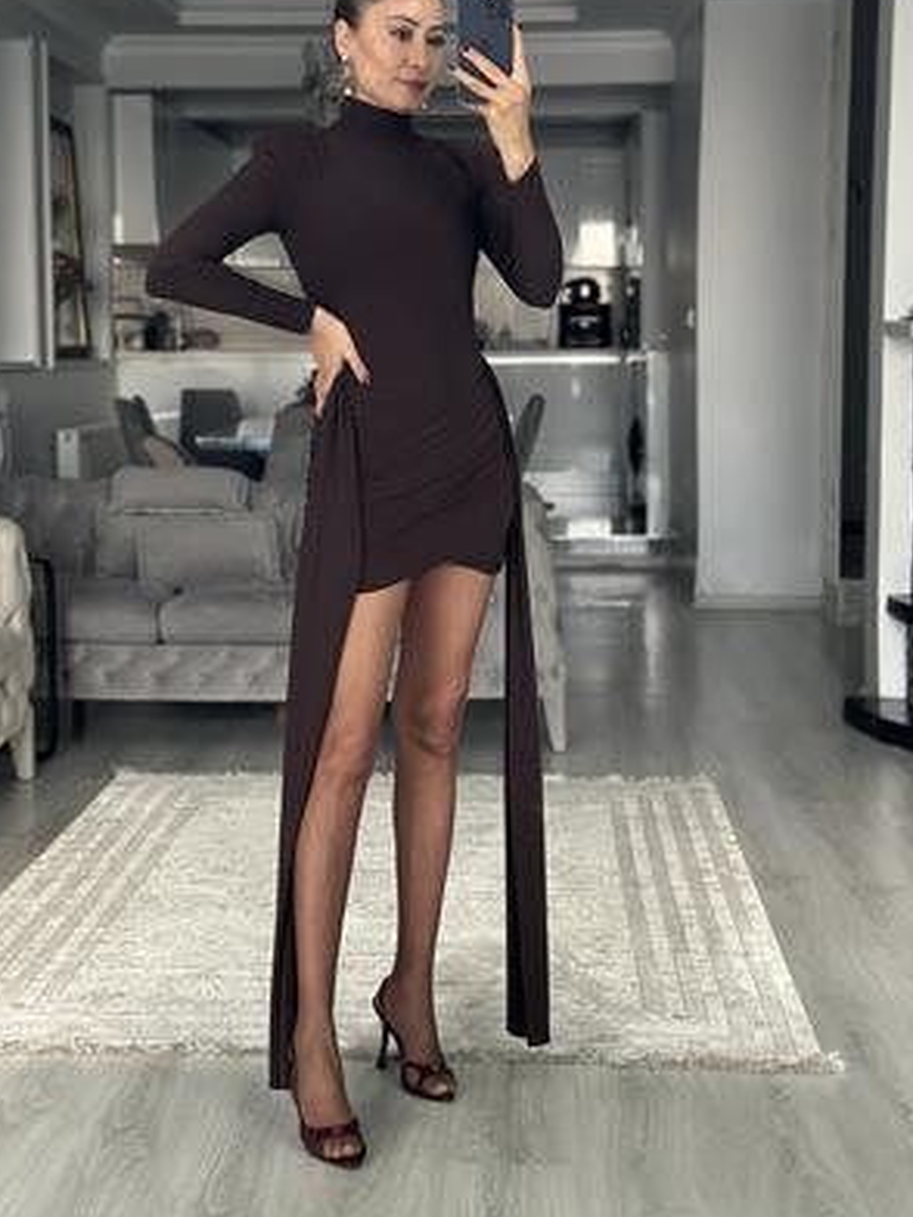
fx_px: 2180
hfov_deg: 23.6
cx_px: 366
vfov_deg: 31.1
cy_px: 494
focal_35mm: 62
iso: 200
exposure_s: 1/60
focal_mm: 6.86
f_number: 1.78
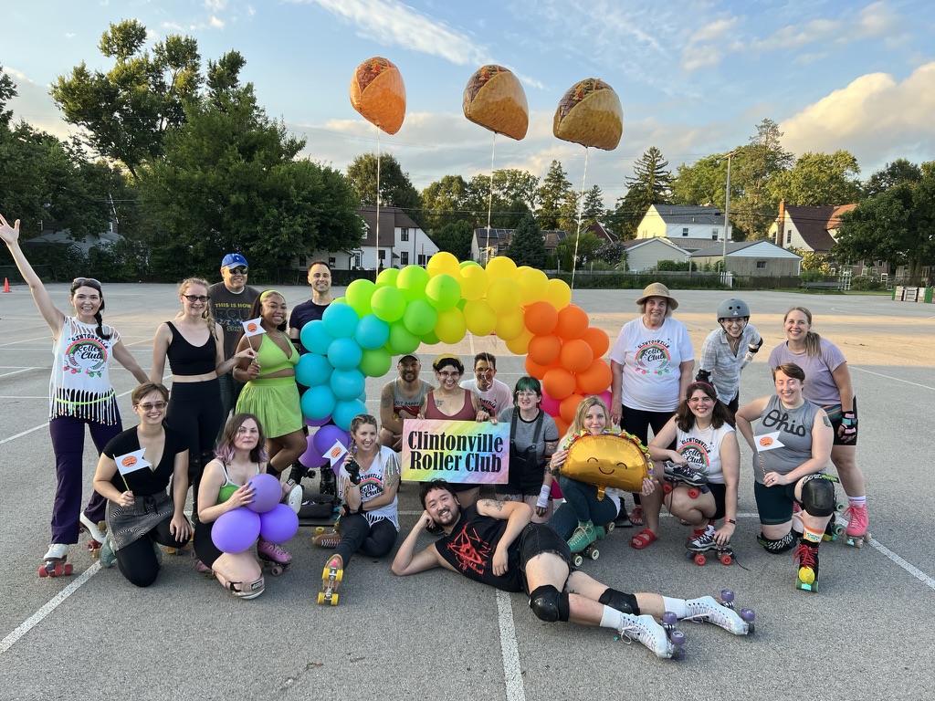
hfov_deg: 67.3
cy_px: 350
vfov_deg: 53.1
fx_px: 702
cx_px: 468
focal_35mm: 26
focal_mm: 5.7
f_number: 1.5
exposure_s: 1/394
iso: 50
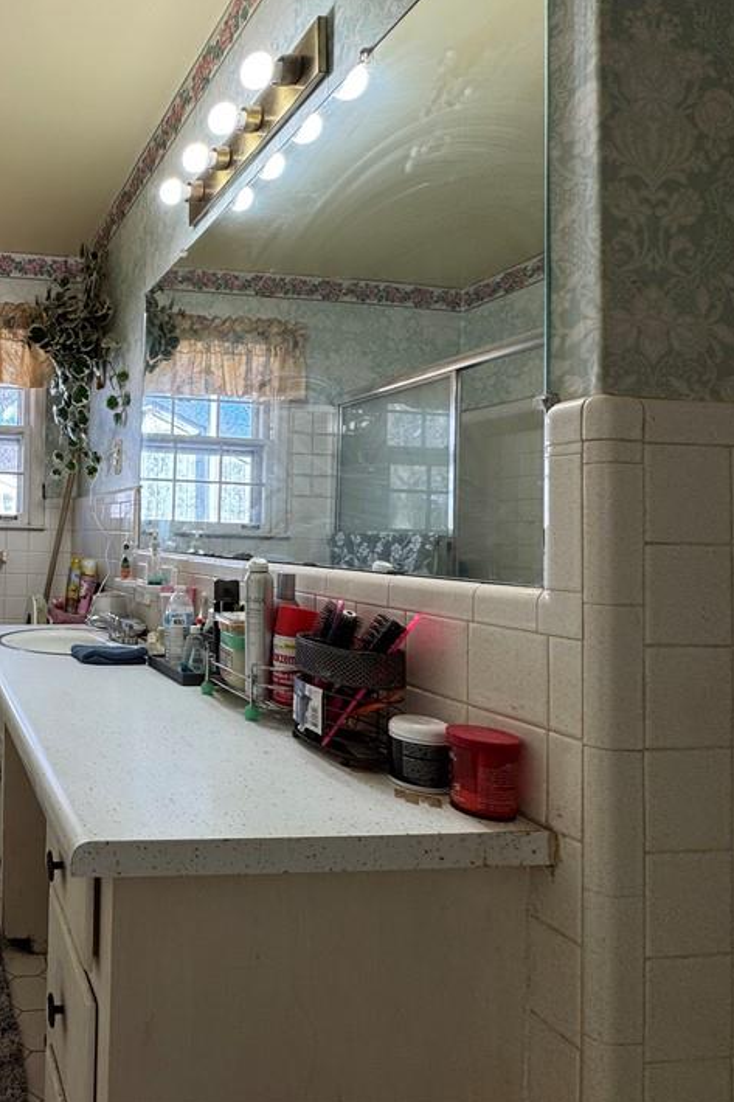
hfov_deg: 48.6
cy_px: 512
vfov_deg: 81.1
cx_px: -3
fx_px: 643
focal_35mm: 21
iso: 100
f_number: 2.2
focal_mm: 2.22
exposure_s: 1/120
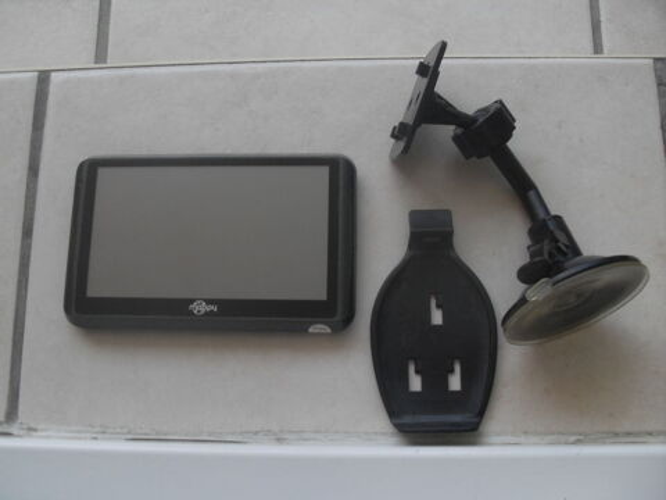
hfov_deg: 50.1
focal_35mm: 37
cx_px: 333
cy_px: 250
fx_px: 712
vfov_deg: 38.7
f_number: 2.8
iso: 80
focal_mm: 6.3
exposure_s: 1/250
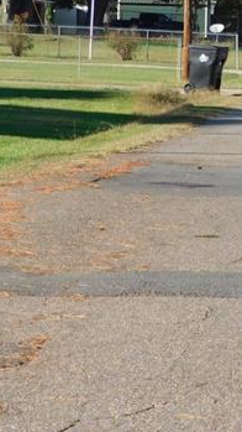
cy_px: 4
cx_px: 348
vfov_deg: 8.4
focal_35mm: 256
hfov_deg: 4.7
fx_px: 2924
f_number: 4.4
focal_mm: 14.2
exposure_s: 1/400
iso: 125
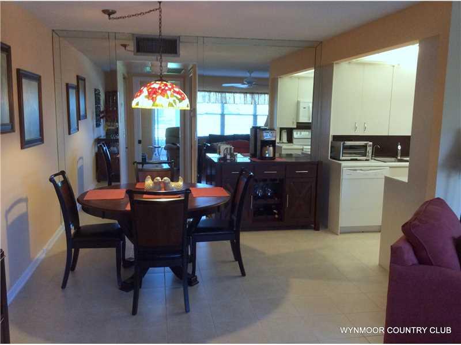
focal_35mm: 32
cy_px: 172
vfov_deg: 44.2
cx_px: 230
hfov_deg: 56.8
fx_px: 426
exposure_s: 1/24
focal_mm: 3.3
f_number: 2.4
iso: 100
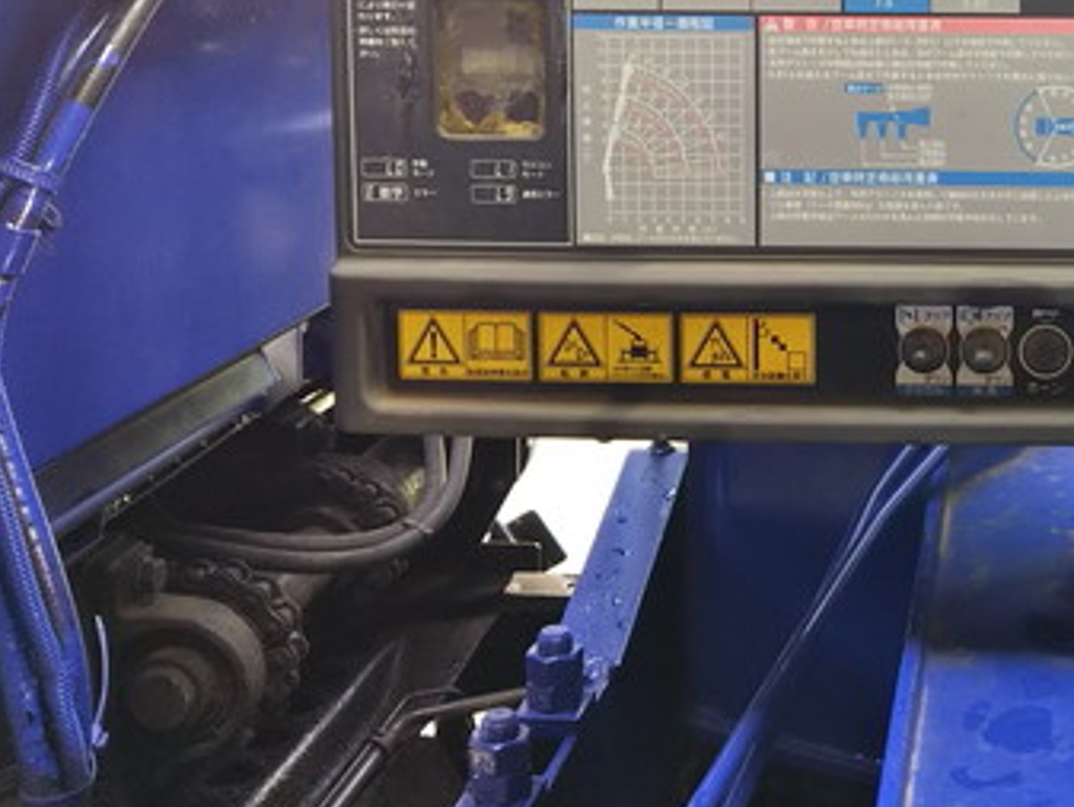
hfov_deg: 31.9
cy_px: 48
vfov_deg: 24.8
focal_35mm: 57
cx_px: 1001
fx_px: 1769
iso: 50
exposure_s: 1/60
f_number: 2.2
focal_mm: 4
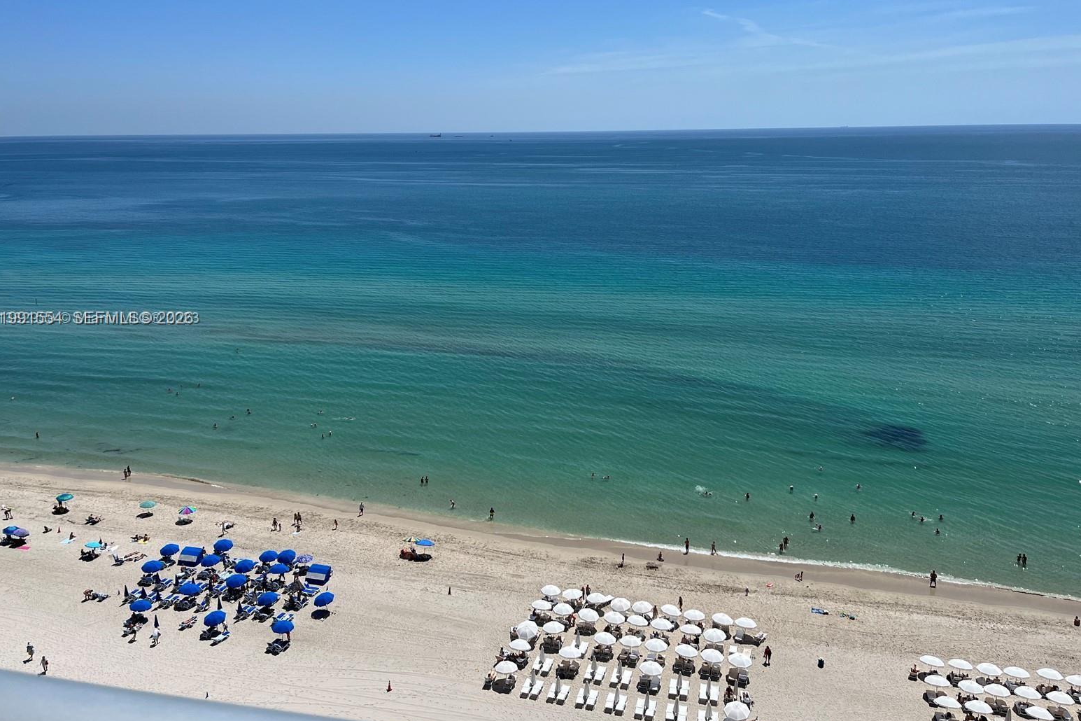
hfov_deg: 65.5
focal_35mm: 28
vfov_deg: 46.3
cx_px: 535
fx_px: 841
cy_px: 319
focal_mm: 5.1
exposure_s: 1/7353
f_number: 1.6
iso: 50
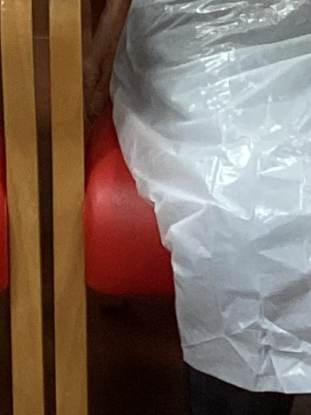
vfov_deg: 10.0
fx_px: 2026
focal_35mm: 169
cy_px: -630
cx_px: -32
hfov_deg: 8.7
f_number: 2.4
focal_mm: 3.3
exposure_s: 1/60
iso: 100
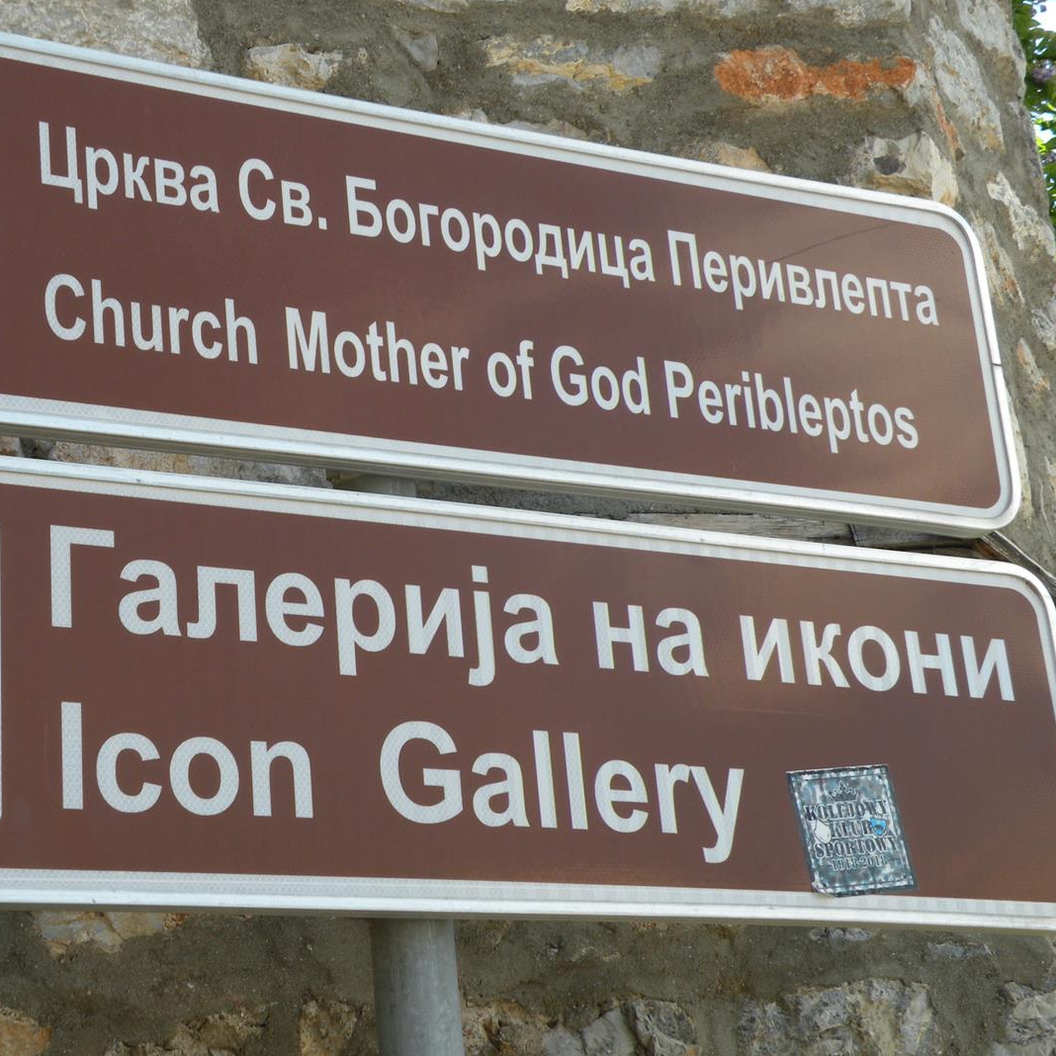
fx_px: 2312
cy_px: 531
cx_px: 354
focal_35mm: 67
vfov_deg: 25.7
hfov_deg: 25.6
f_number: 5
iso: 64
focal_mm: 9.8
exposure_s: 1/136
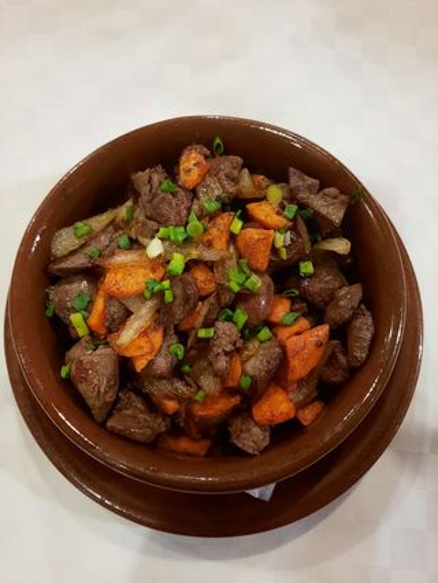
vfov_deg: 69.4
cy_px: 292
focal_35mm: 25
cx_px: 219
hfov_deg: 54.9
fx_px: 421
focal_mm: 4.6
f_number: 2
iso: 640
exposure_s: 1/25
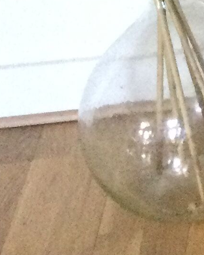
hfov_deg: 7.7
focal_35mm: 184
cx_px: 537
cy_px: -166
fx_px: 1390
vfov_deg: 10.1
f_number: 2.4
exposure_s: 1/33
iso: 200
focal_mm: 3.3
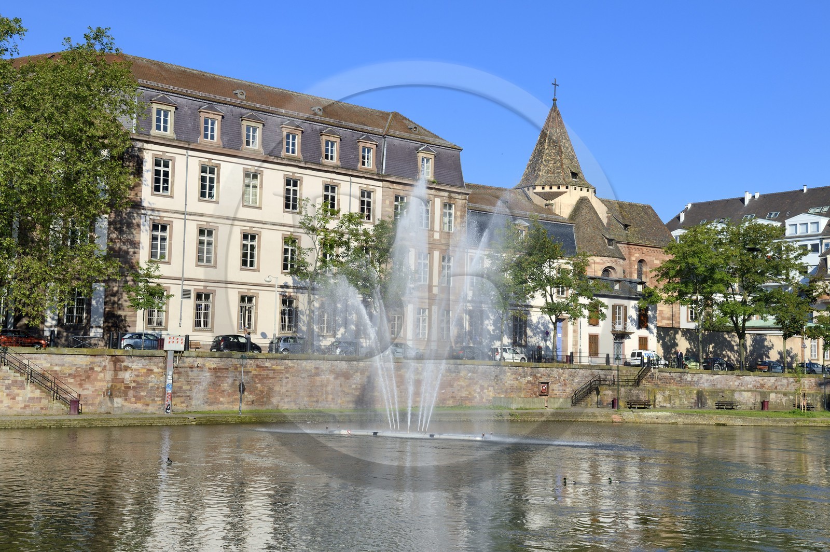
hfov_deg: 39.6
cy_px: 276
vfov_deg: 26.9
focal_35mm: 50
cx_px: 415
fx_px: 1152
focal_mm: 50
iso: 200
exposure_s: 1/250
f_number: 14
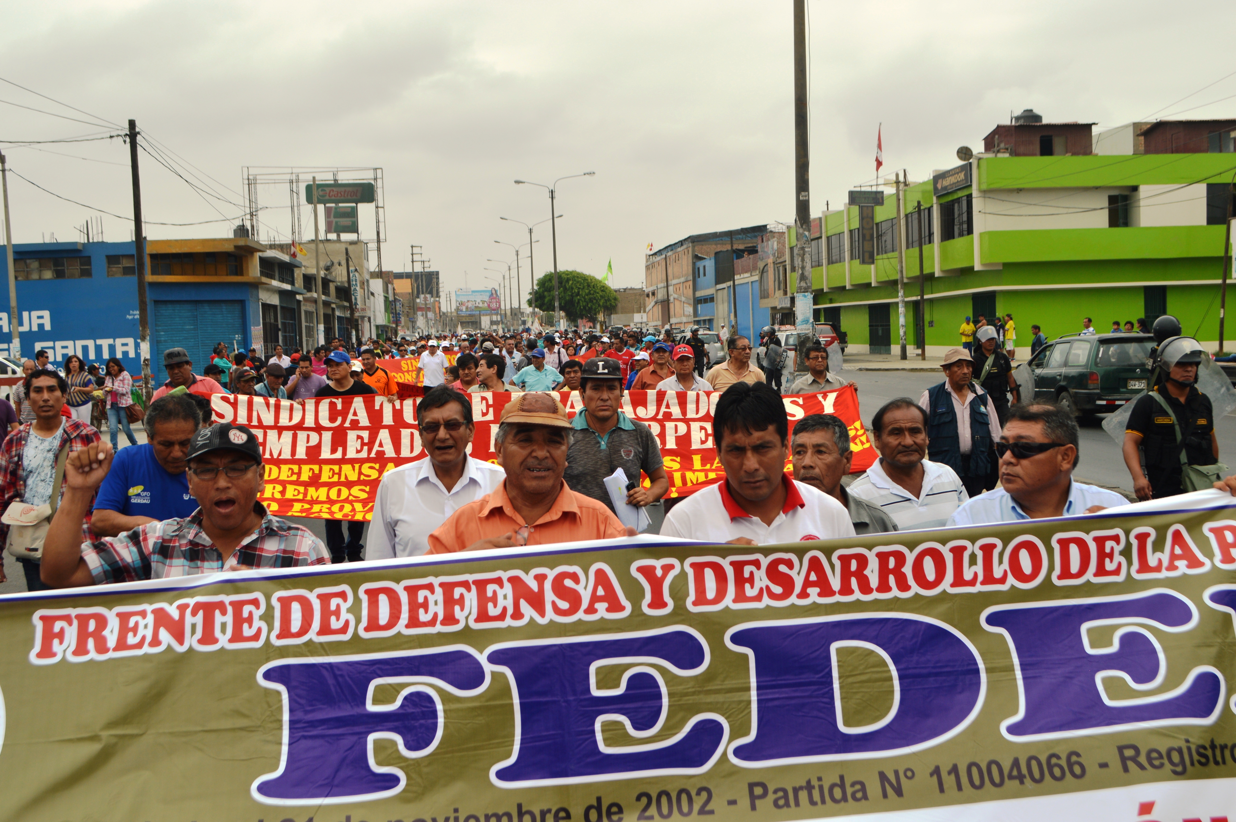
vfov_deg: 36.8
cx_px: 618
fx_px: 1235
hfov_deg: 53.2
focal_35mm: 36
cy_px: 411
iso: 100
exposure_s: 1/320
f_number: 9
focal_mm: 24
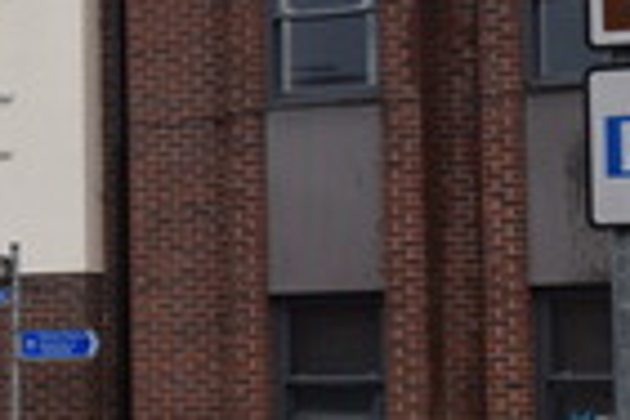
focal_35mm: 170
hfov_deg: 11.0
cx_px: -617
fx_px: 2975
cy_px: 237
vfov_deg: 8.1
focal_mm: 28
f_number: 7.1
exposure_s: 1/200
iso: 400
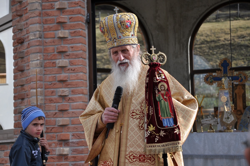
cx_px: 125
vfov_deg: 14.7
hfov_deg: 21.9
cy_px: 83
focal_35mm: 93
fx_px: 645
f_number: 6.3
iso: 200
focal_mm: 62
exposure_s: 1/640
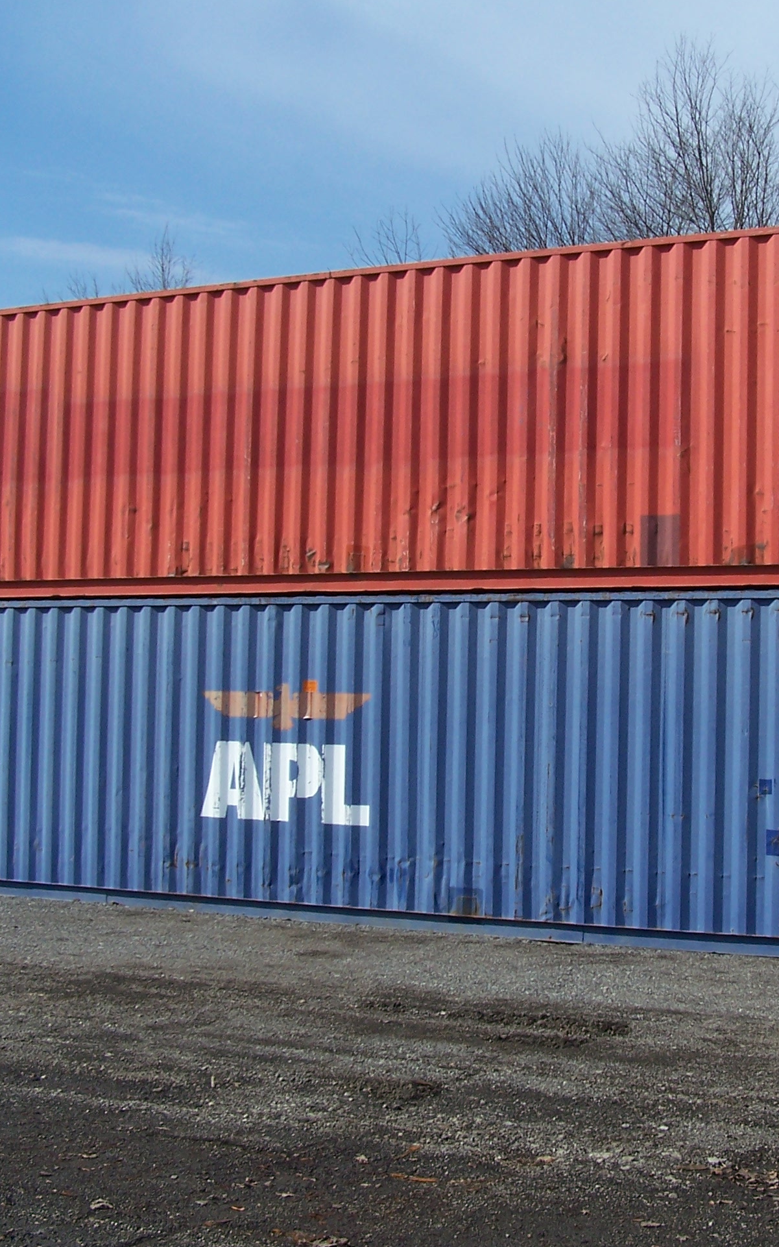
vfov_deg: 37.5
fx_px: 1835
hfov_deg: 23.7
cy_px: 624
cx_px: 581
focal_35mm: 54
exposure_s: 1/1000
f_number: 4
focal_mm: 6.3
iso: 80
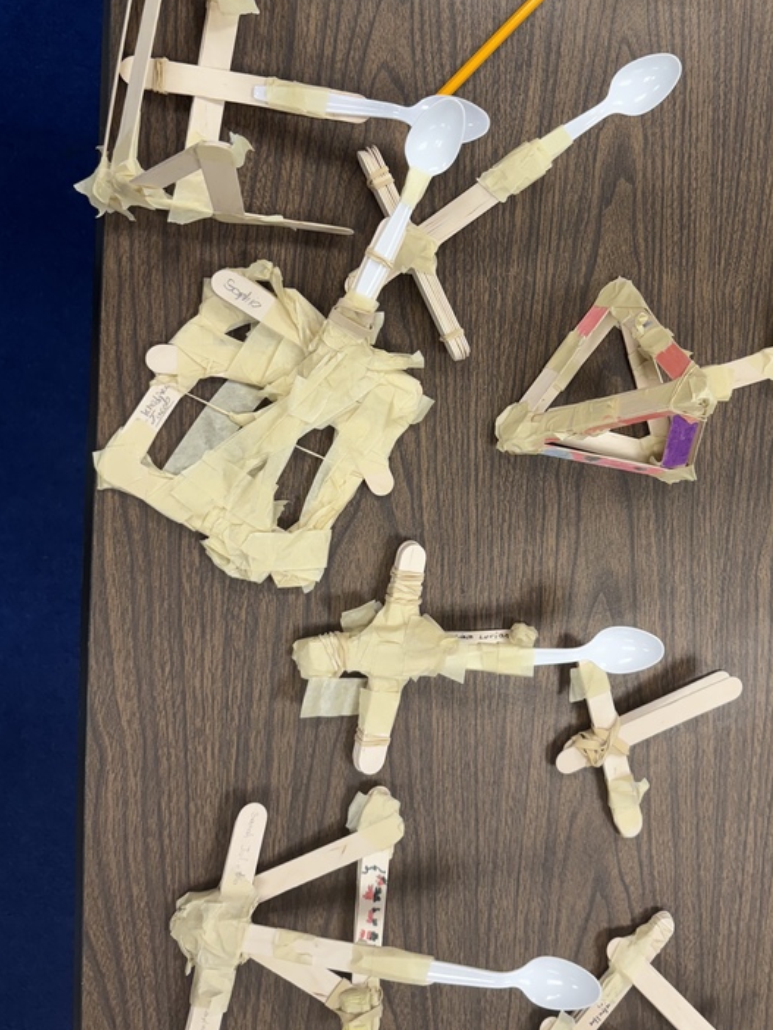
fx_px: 1041
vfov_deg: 52.1
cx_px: 535
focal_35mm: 35
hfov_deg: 40.1
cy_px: 392
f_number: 1.78
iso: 160
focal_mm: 6.76
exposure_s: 1/120
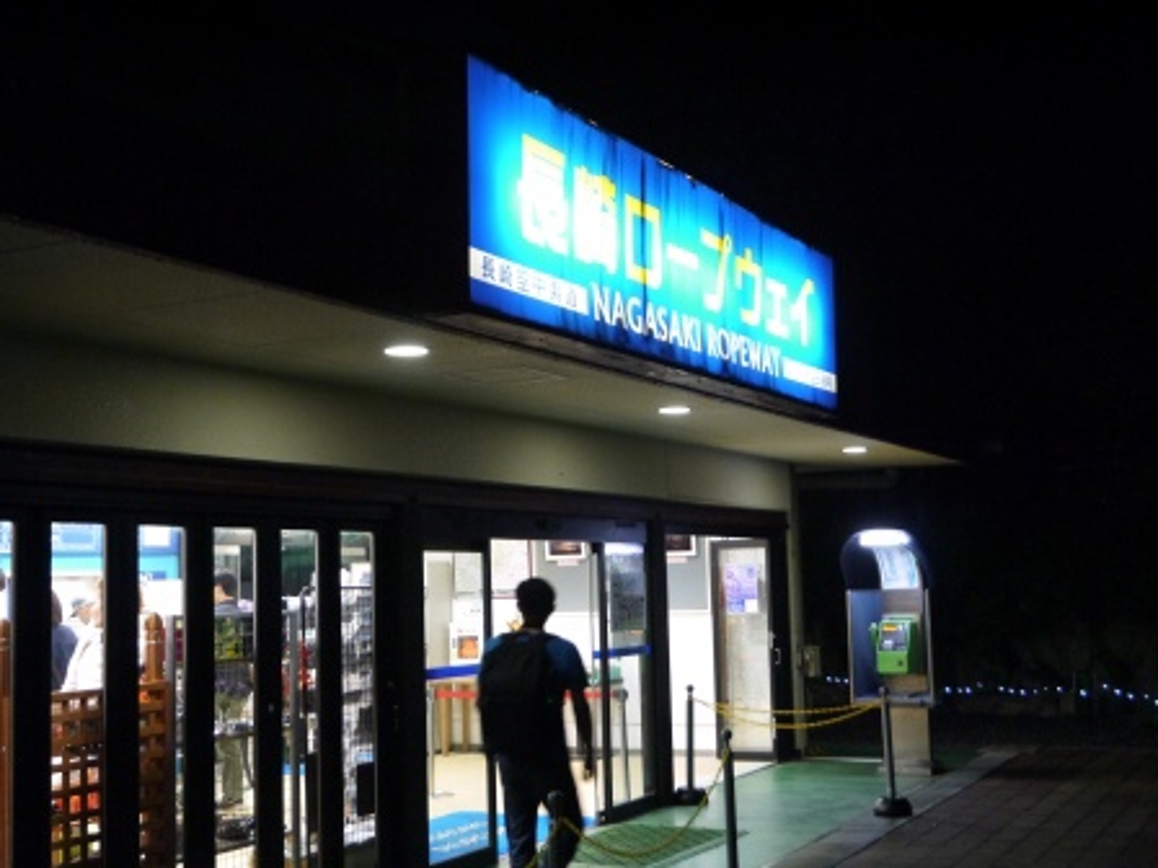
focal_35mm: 46
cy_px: 434
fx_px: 1539
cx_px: 579
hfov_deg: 41.2
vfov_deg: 31.5
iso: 1600
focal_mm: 23
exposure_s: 1/20
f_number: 4.8
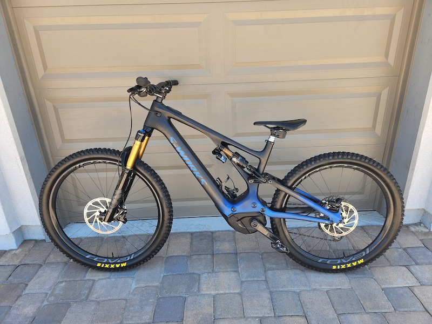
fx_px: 287
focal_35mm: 23
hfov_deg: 73.9
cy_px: 162
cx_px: 216
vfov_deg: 58.9
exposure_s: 1/180
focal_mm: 5.4
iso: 32
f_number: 1.8
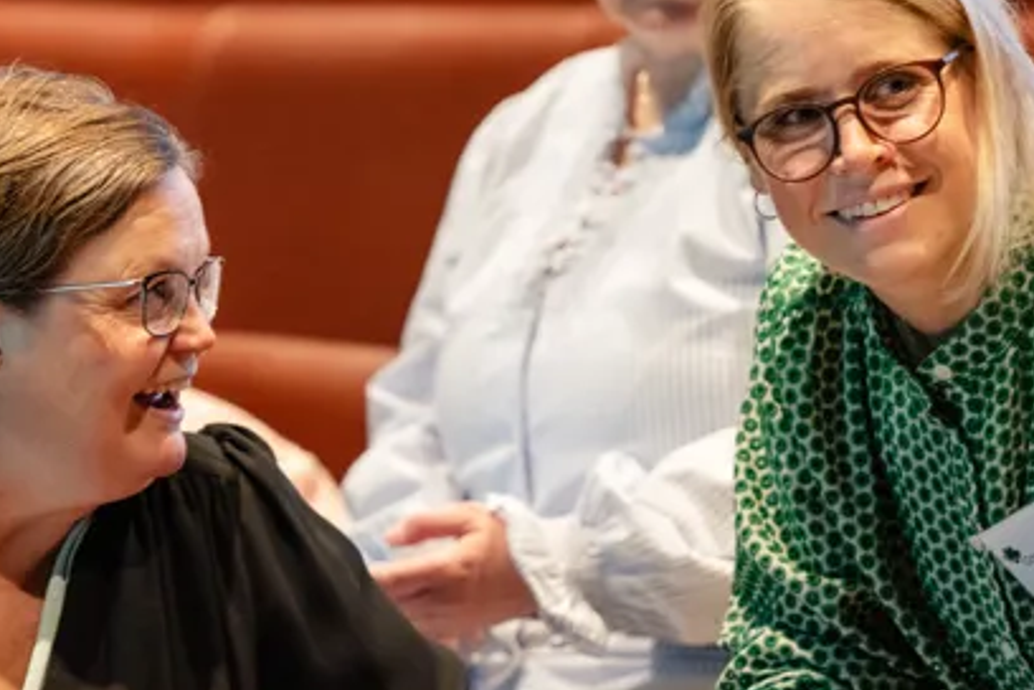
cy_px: 500
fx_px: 10770
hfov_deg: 5.5
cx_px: 395
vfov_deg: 3.7
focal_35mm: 375
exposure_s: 1/160
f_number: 3.2
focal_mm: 170
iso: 2000
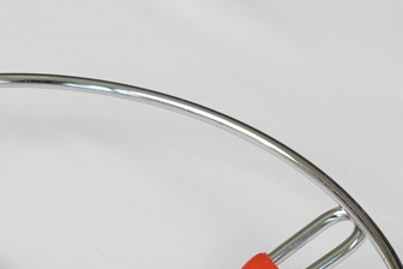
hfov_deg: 9.2
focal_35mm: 223
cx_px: 25
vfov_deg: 6.1
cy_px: 362
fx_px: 2496
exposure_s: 1/100
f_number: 8
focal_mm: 50
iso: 500
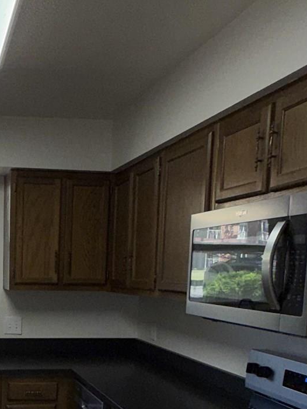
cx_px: -2
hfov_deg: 29.4
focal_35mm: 46
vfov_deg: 39.1
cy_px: 345
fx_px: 544
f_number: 2.2
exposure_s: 1/120
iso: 25
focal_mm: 2.22
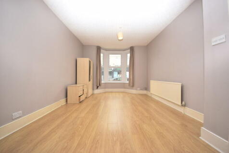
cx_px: 114
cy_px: 76
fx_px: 124
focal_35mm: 20
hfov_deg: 85.4
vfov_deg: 63.2
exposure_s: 1/125
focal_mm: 13
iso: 180
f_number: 5.6
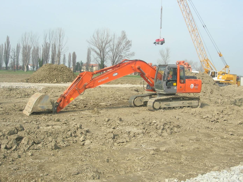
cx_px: 129
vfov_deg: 34.3
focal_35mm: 42
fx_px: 295
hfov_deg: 44.8
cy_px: 99
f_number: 4.8
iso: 64
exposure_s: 1/378
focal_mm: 7.8
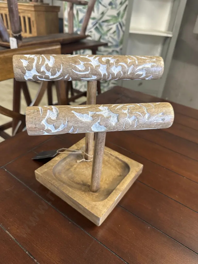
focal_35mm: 24
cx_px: 99
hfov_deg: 56.8
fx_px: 183
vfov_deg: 71.6
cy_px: 132
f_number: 1.78
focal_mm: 6.86
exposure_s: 1/50
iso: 200
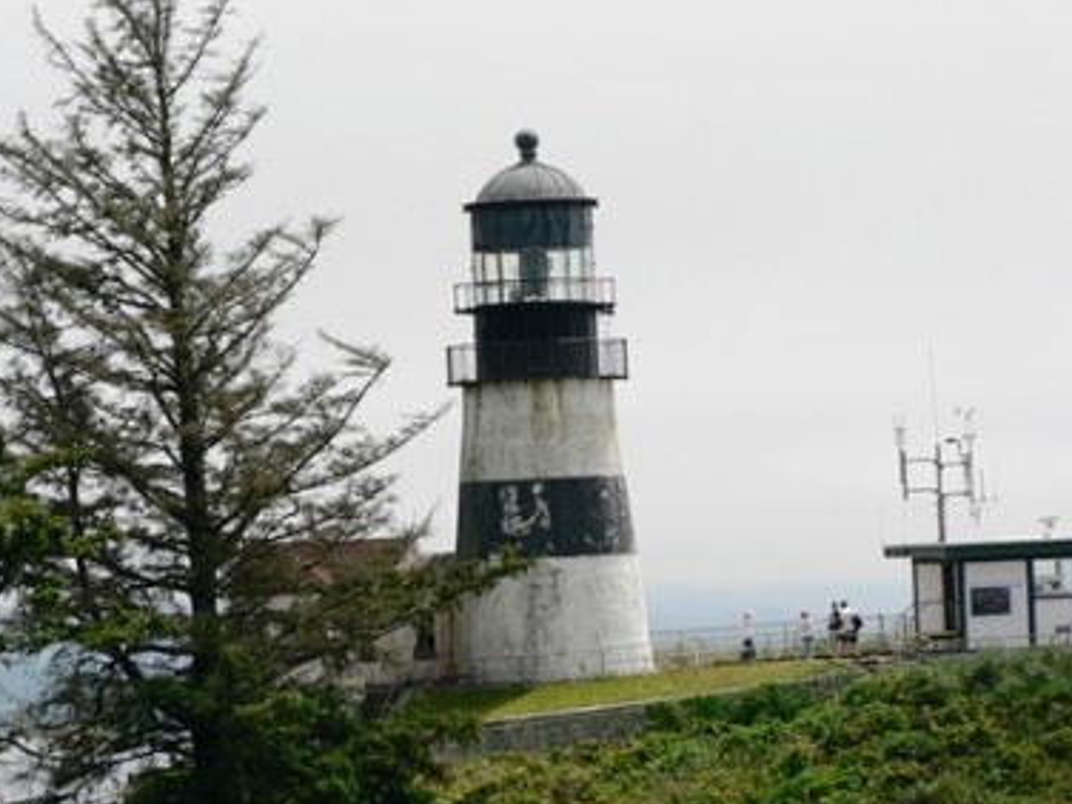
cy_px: 396
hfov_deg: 7.3
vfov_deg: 5.5
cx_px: 505
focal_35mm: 272
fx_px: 8423
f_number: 5.6
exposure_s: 1/400
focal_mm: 42.6
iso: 80
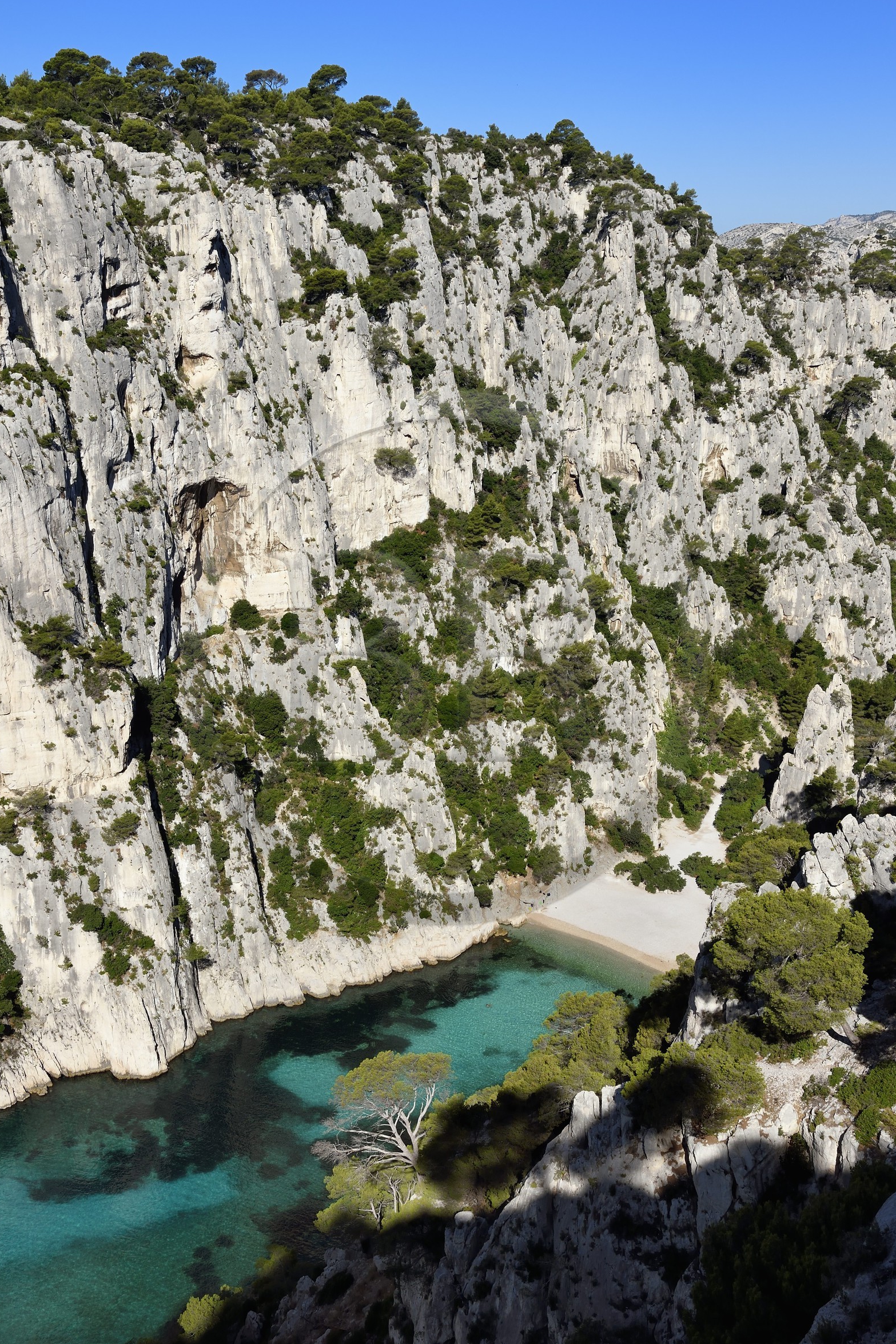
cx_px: 443
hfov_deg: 29.2
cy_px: 657
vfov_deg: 42.7
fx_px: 1717
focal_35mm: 46
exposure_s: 1/250
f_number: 14
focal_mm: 45
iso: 200
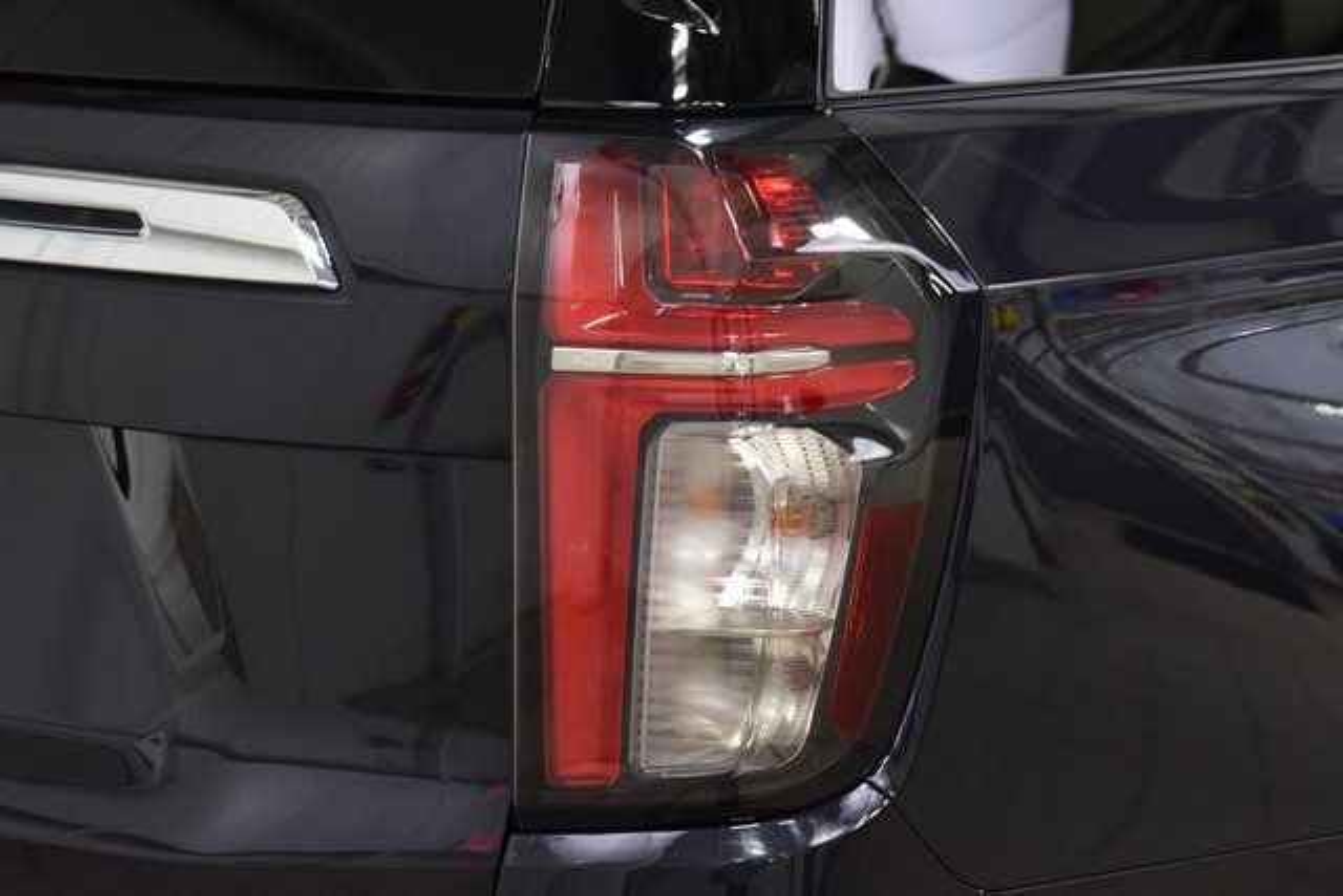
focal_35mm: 90
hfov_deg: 22.6
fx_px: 3358
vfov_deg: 15.2
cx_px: 672
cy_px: 448
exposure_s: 1/30
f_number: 6.3
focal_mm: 60
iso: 1600
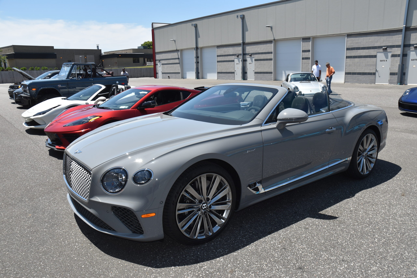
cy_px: 139
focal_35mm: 27
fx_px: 313
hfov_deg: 67.4
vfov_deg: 47.9
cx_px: 208
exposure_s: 1/200
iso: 100
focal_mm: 18
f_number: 8
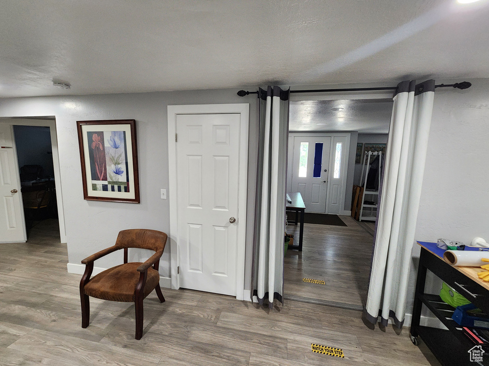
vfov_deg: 89.9
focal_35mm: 13
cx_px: 244
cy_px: 183
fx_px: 184
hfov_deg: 106.2
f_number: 2.2
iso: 400
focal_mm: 2.2
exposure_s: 1/60
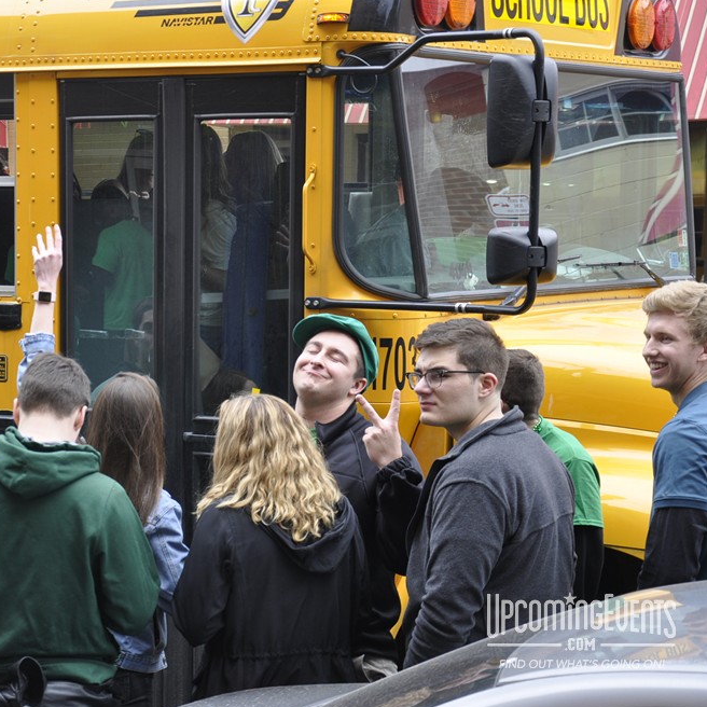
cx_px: 181
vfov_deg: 17.2
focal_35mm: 101
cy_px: 355
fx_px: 2334
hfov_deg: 17.1
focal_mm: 52
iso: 400
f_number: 6.3
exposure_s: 1/160
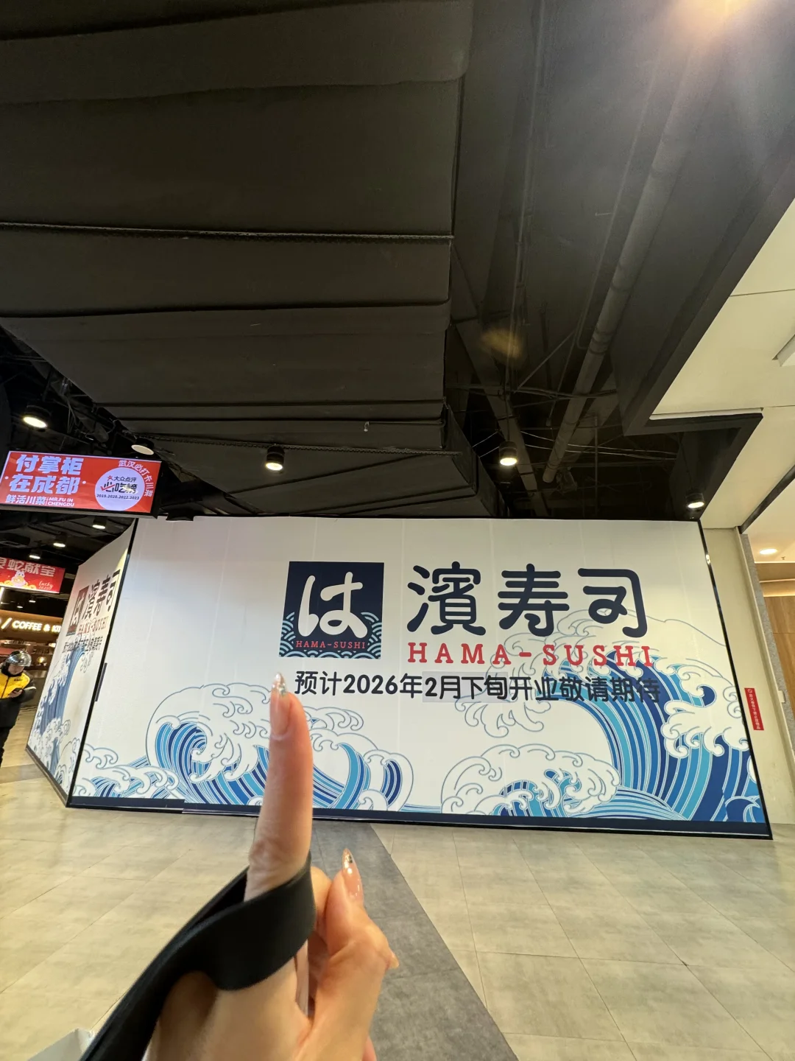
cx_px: 398
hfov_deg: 85.7
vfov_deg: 102.1
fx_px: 429
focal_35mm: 14
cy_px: 530
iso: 200
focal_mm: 2.22
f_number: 2.2
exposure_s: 1/50
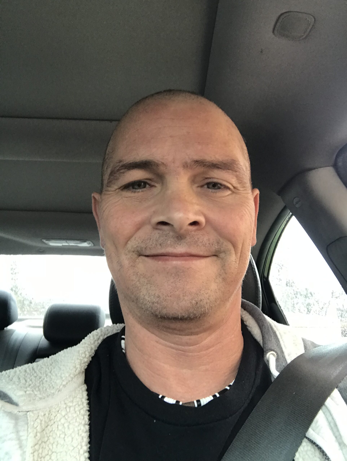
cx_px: 174
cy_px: 230
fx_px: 427
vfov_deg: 56.8
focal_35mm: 32
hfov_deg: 44.2
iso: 64
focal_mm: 2.87
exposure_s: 1/30
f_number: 2.2
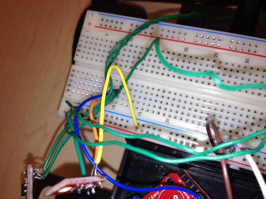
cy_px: 100
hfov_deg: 52.6
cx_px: 133
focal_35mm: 35
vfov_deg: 40.7
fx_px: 269
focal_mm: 4.28
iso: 64
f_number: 2.4
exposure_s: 1/210
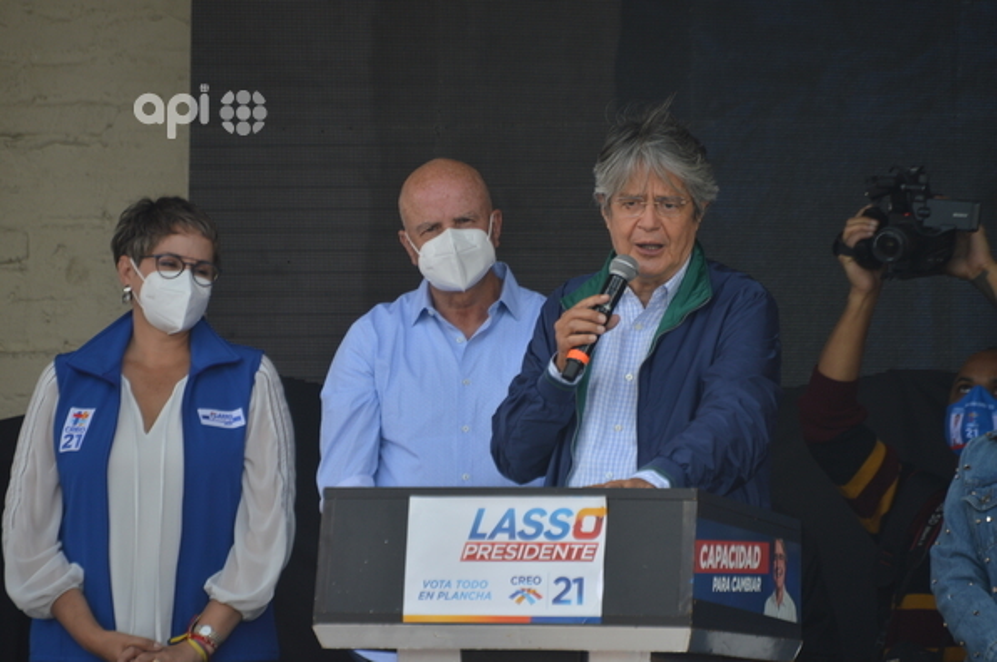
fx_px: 8299
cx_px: 498
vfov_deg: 4.6
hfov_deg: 6.9
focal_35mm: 300
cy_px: 331
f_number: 5.6
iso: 100
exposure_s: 1/250
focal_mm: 200
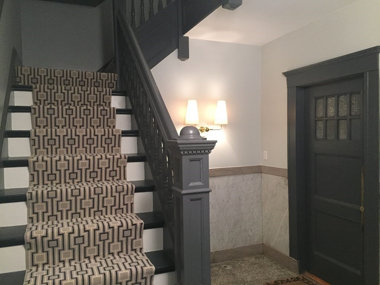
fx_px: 318
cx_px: 190
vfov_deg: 48.2
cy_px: 142
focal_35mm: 29
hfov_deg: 61.7
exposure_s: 1/30
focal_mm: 4.15
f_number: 2.2
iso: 250
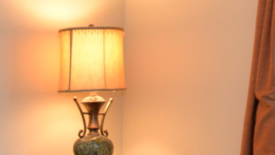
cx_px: -34
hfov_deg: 17.1
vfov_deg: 9.9
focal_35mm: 121
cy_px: 196
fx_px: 883
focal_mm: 24
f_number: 4
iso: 800
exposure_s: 1/60
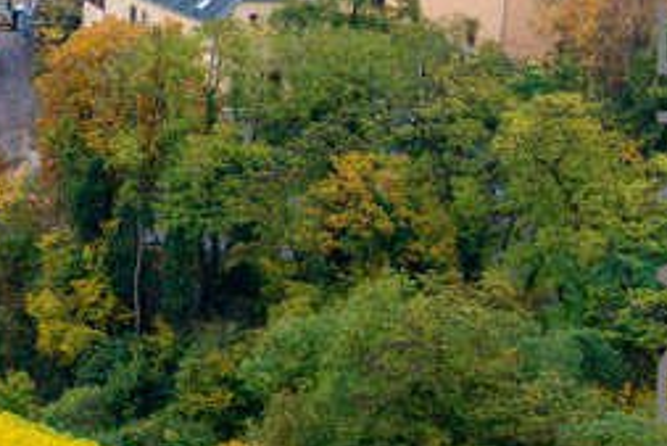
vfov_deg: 6.9
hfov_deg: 9.6
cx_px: -685
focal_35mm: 199
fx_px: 3689
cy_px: -8
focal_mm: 42
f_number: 8
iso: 400
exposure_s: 1/100
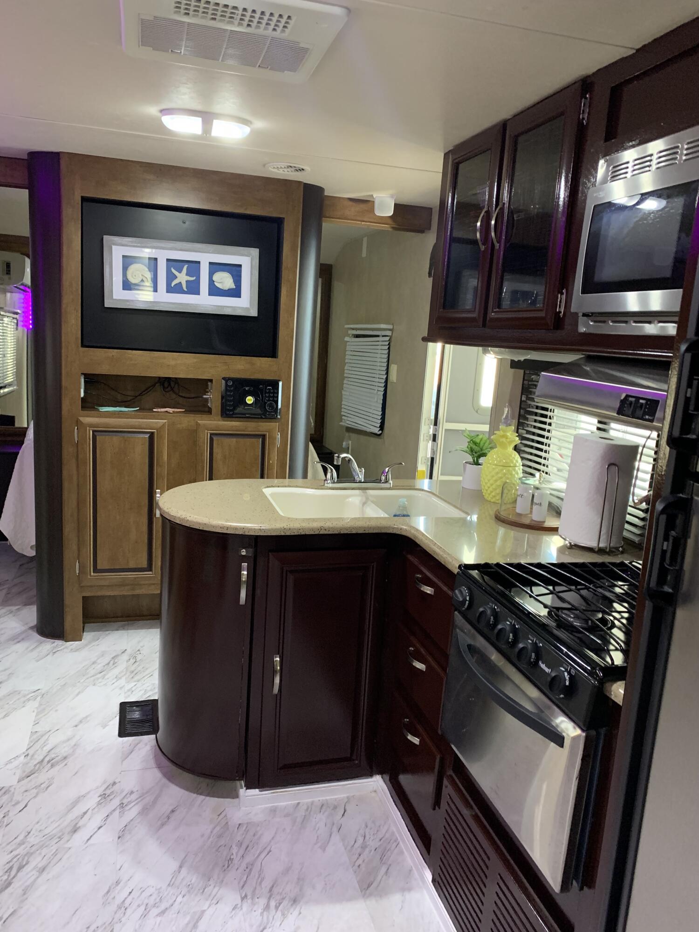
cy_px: 466
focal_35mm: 26
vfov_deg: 67.3
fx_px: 700
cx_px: 350
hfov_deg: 53.1
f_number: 1.8
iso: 400
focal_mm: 4.25
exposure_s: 1/50
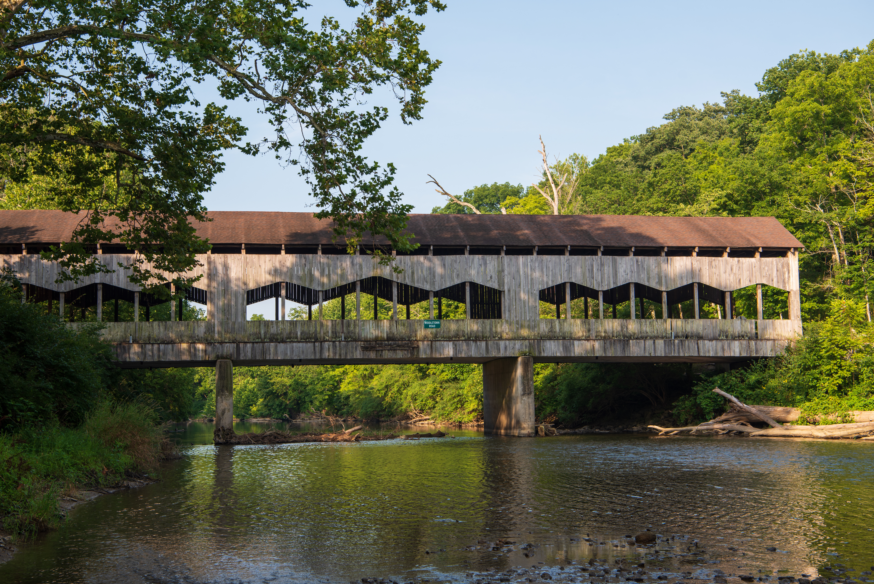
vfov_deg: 28.1
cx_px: 437
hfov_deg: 41.1
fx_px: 1166
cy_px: 292
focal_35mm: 48
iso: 100
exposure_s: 1/125
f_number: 7.1
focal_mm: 48
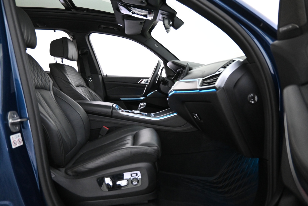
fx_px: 205
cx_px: 154
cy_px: 103
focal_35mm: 24
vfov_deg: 53.1
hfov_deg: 73.7
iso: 3200
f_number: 3.5
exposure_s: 1/25
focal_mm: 16
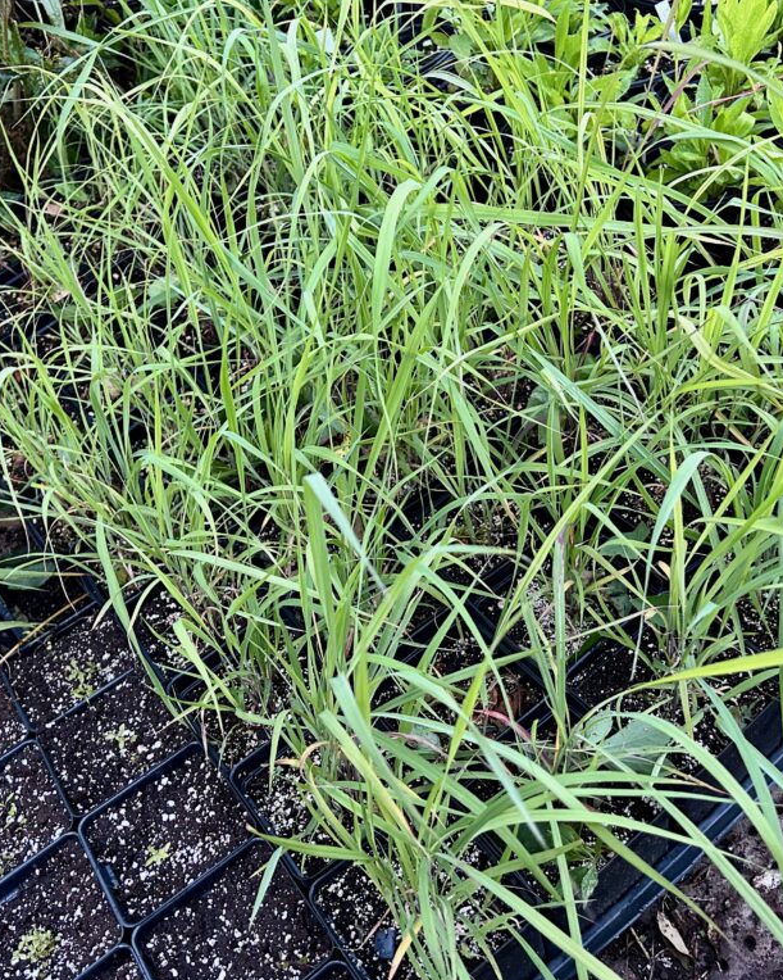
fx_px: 985
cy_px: 491
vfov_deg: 52.8
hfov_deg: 43.3
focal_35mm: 34
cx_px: 397
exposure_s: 1/60
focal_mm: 5.7
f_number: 1.5
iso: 400
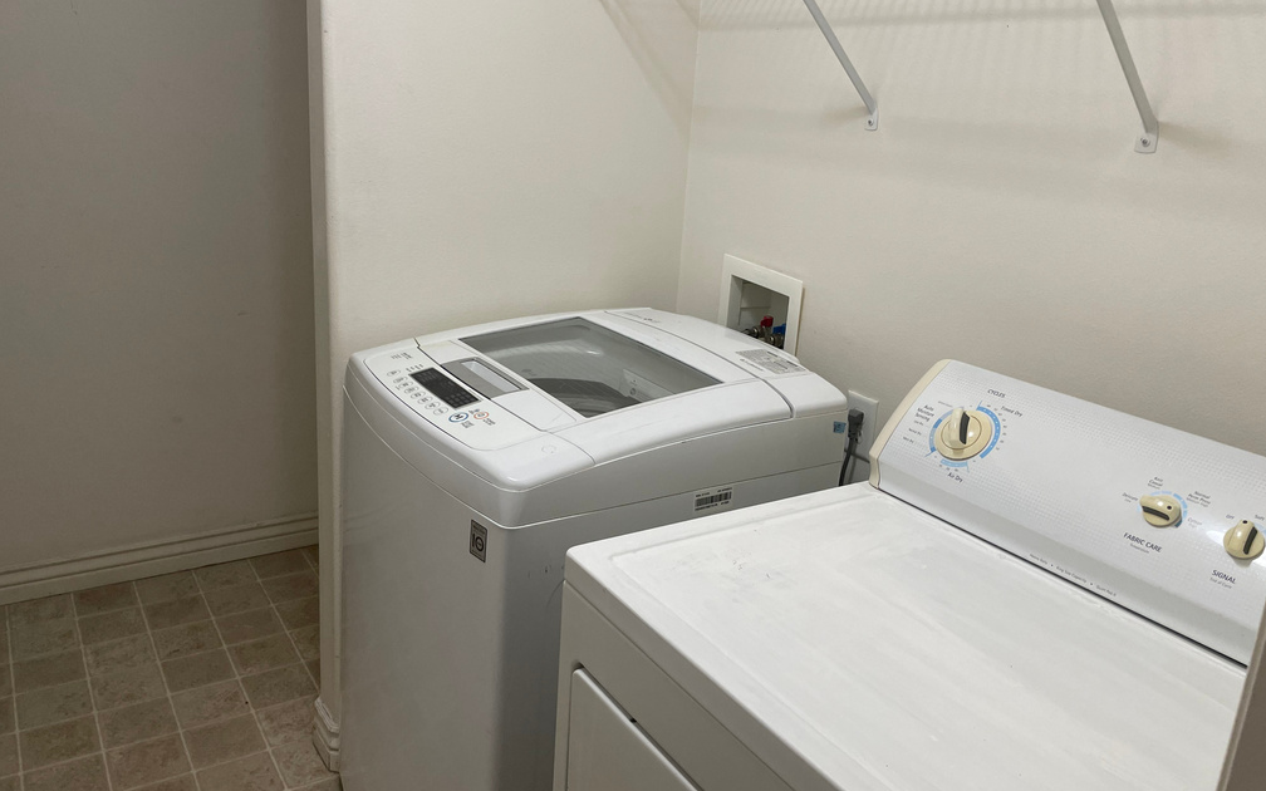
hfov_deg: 66.5
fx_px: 966
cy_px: 339
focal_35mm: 28
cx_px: 632
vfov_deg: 44.4
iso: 125
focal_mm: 4.2
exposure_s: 1/120
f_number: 1.6
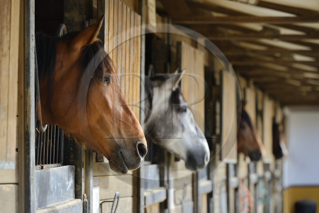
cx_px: 160
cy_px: 106
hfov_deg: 12.5
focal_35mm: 165
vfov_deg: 8.3
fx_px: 1462
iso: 400
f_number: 5.6
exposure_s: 1/400
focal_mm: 165
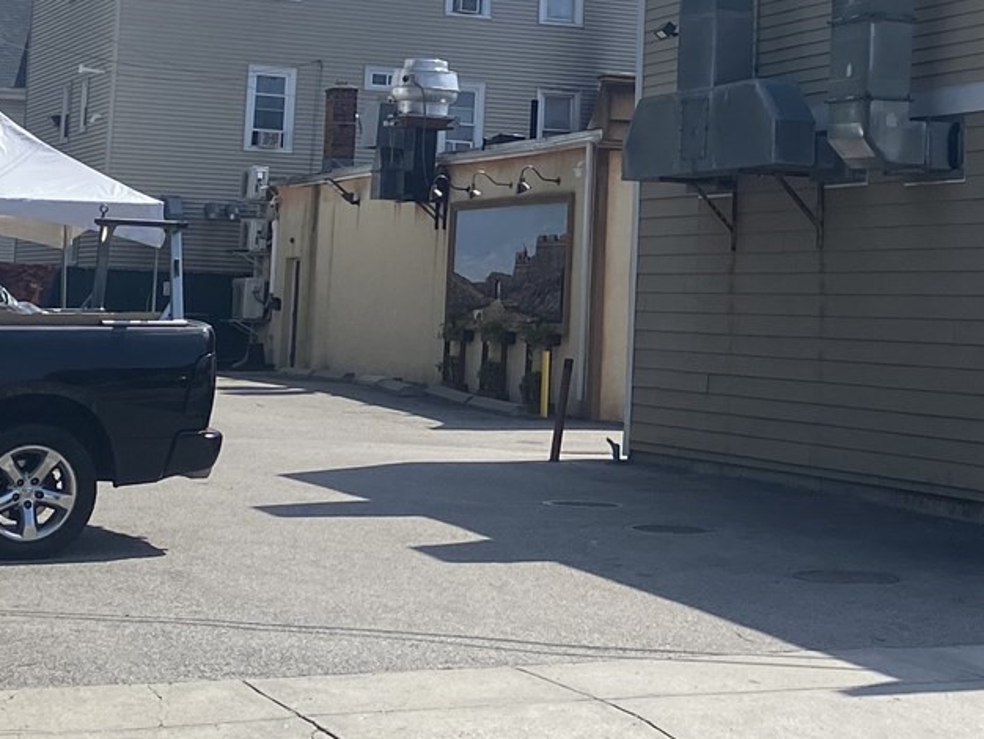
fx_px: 2417
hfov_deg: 22.9
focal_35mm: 85
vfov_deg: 17.1
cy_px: 49
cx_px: 648
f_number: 1.8
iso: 32
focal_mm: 4.25
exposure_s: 1/4808
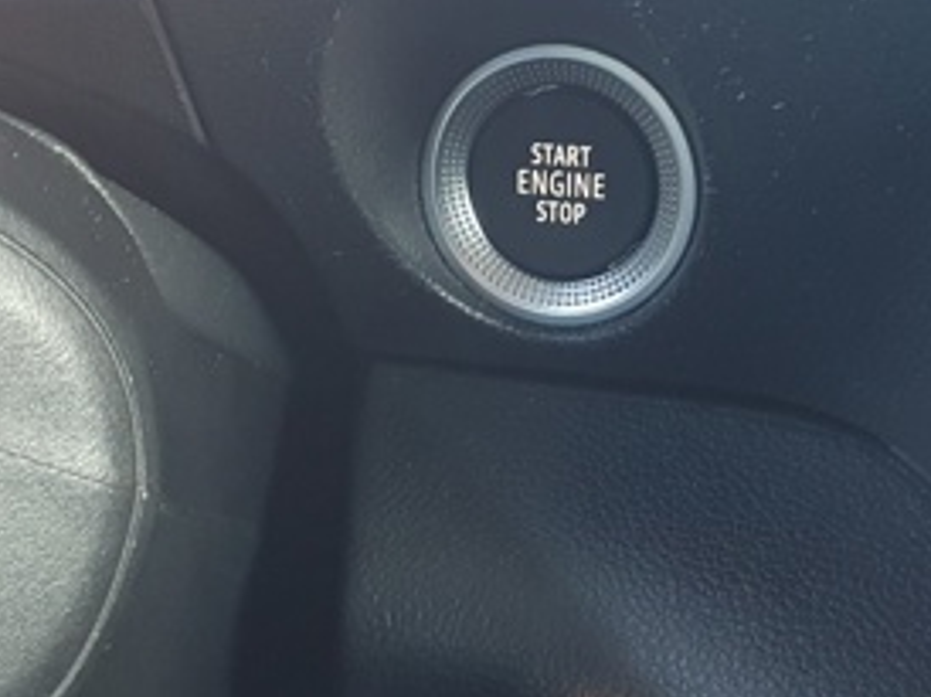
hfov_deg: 25.6
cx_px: 578
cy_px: 255
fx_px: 2042
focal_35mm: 76
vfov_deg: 19.3
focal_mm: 4.32
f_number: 1.5
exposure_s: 1/50
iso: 250
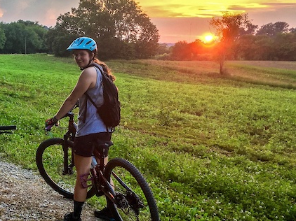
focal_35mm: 55
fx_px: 470
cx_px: 63
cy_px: 122
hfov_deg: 34.0
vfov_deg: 26.5
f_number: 2.2
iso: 25
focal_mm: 4.15
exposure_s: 1/60
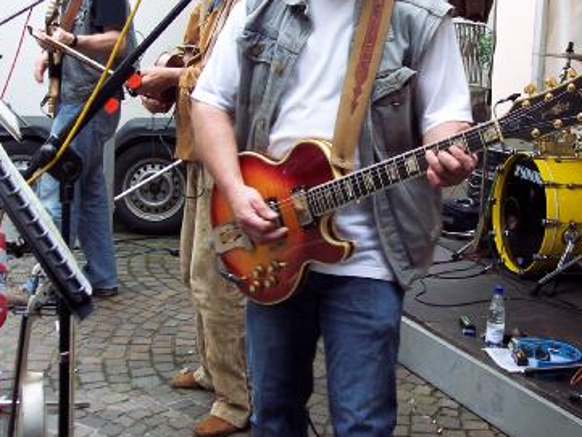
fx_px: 908
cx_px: 366
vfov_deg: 26.9
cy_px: 138
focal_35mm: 54
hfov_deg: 35.3
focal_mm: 8
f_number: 3.4
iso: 100
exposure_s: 1/45
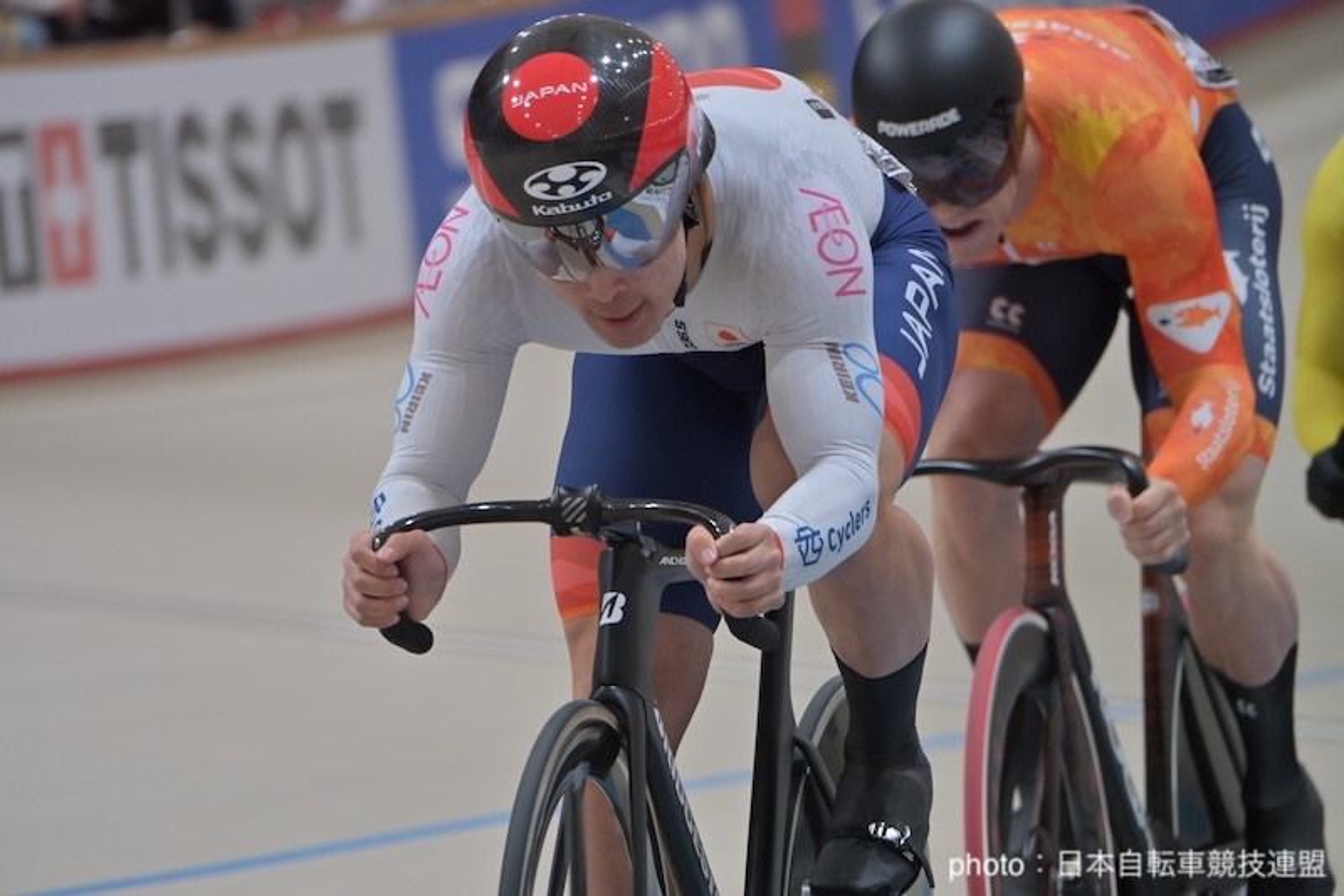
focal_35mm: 400
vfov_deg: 3.4
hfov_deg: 5.2
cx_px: 672
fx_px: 14929
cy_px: 448
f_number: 8
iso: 1250
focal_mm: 400
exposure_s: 1/500
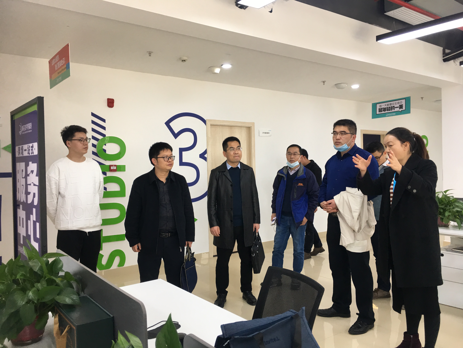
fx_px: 388
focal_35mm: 29
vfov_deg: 48.2
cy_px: 174
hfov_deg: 61.7
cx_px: 232
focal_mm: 4.15
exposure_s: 1/33
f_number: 2.2
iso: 32
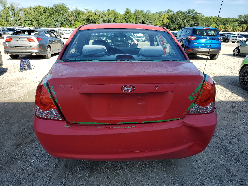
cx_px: 124
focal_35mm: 26
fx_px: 186
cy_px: 93
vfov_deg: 53.1
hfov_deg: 67.3
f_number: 1.5
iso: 50
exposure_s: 1/1667
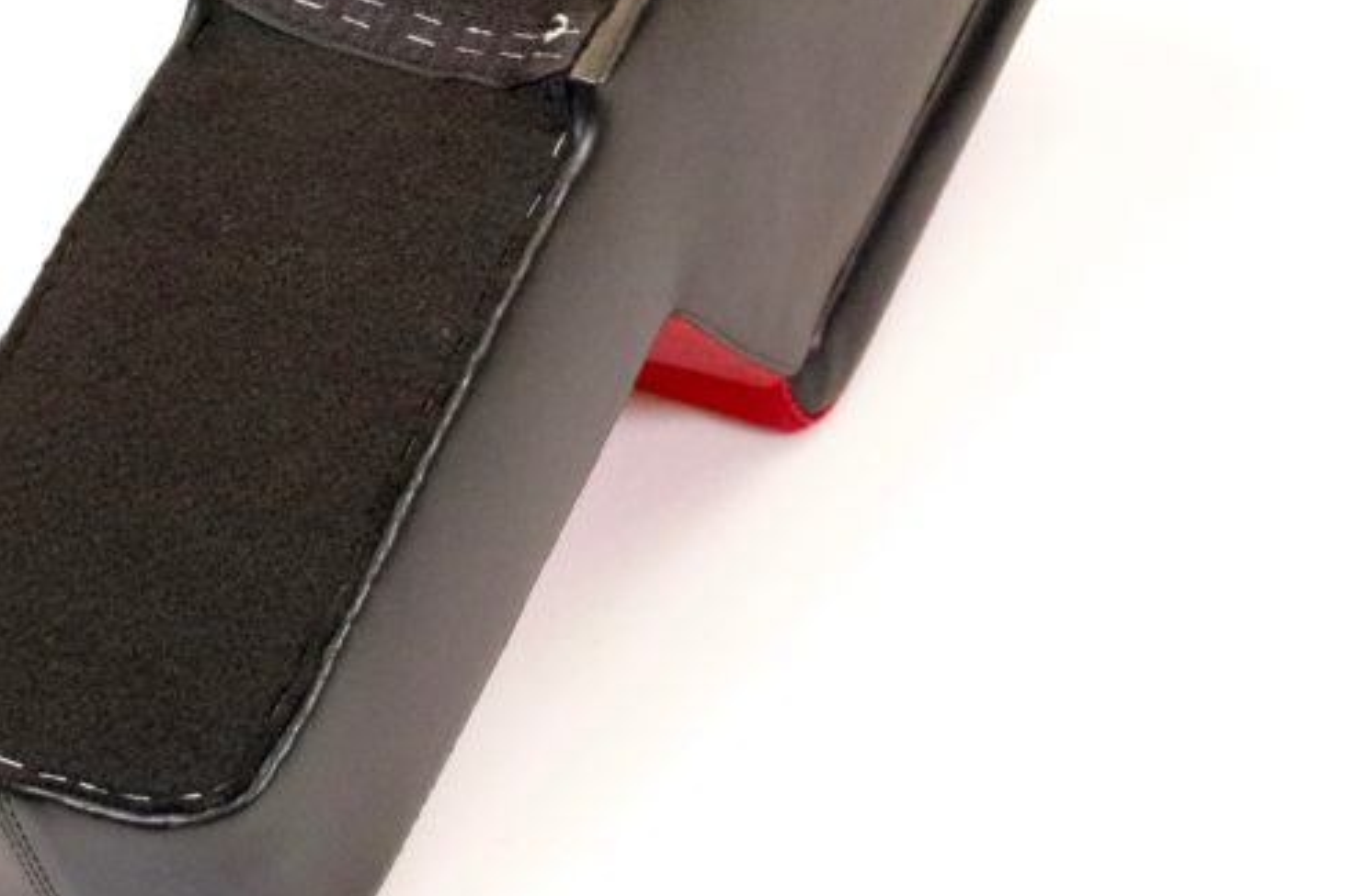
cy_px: 96
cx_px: 483
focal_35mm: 100
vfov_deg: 13.5
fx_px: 3759
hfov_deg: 20.4
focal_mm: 32
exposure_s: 1/160
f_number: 8
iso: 6400
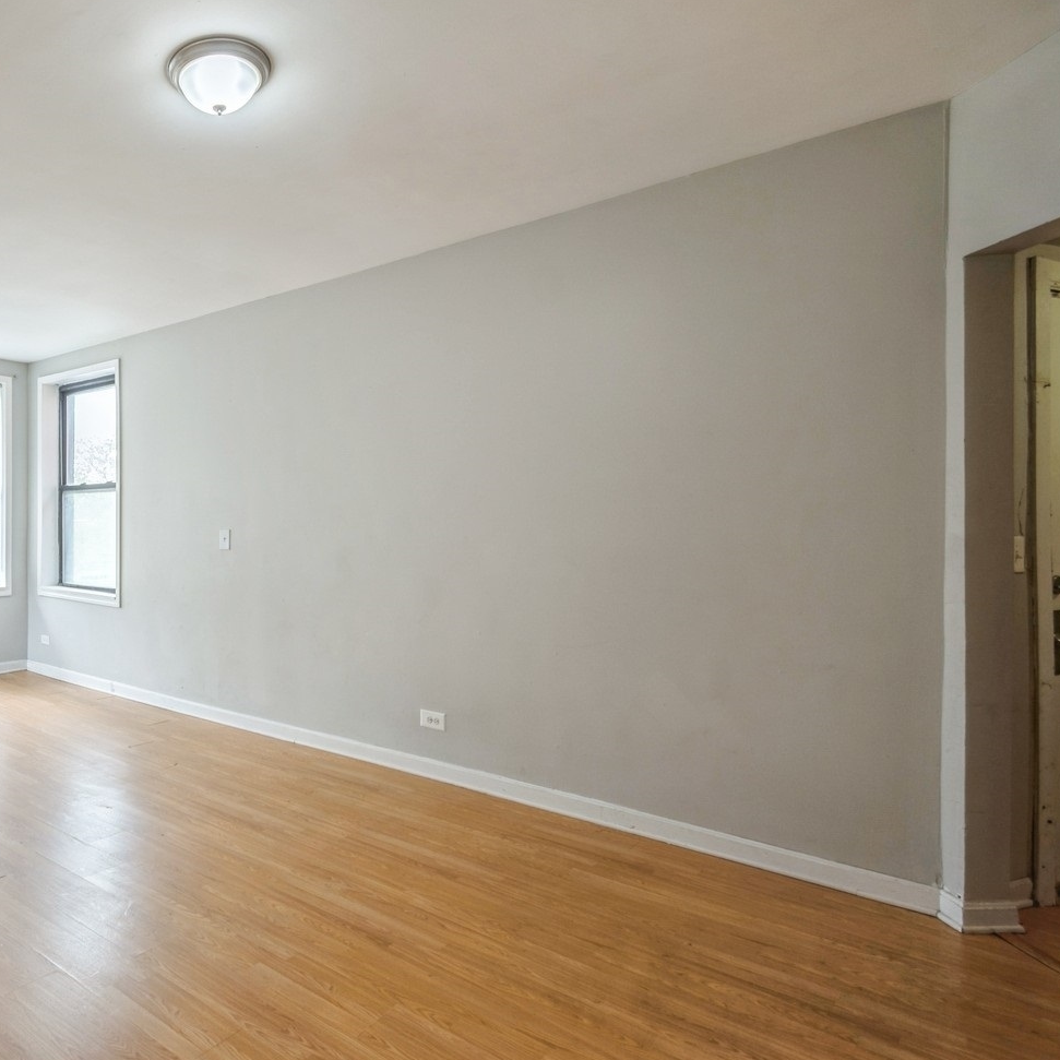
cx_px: 202
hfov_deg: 65.2
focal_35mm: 21
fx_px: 728
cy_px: 532
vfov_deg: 72.1
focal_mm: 10
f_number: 5
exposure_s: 1/25
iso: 100
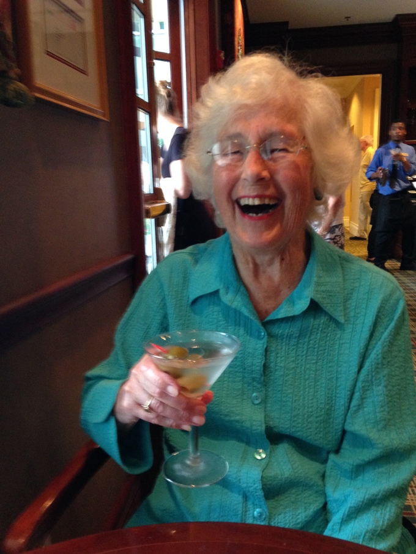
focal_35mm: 33
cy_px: 277
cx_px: 208
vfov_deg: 55.4
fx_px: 529
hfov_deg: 42.9
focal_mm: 4.12
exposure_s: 1/20
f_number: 2.4
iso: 320
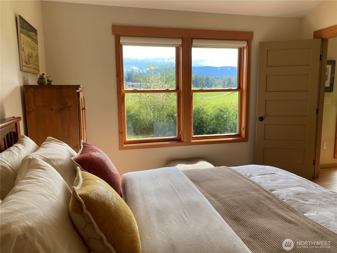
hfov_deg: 67.3
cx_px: 168
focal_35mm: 26
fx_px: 253
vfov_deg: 53.1
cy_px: 126
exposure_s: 1/167
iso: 32
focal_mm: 4.25
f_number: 1.8
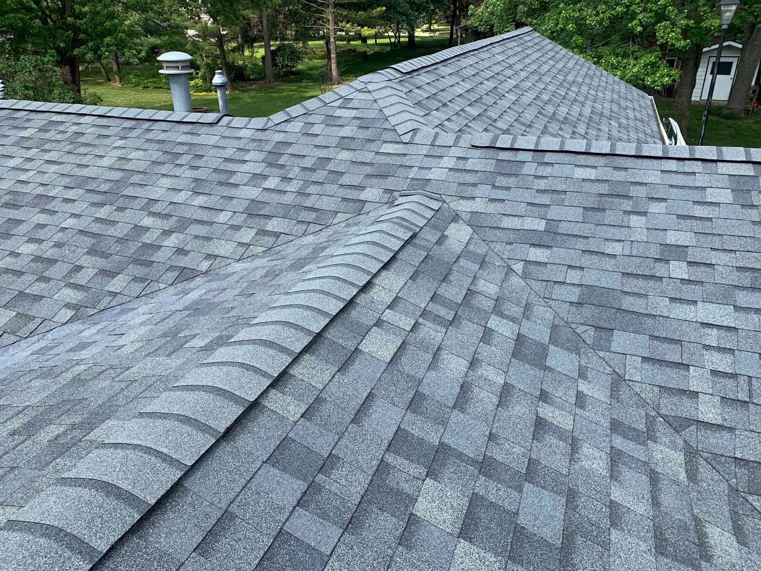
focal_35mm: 26
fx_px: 572
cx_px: 380
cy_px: 286
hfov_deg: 67.3
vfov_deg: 53.1
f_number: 1.8
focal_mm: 4.25
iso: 25
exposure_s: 1/765
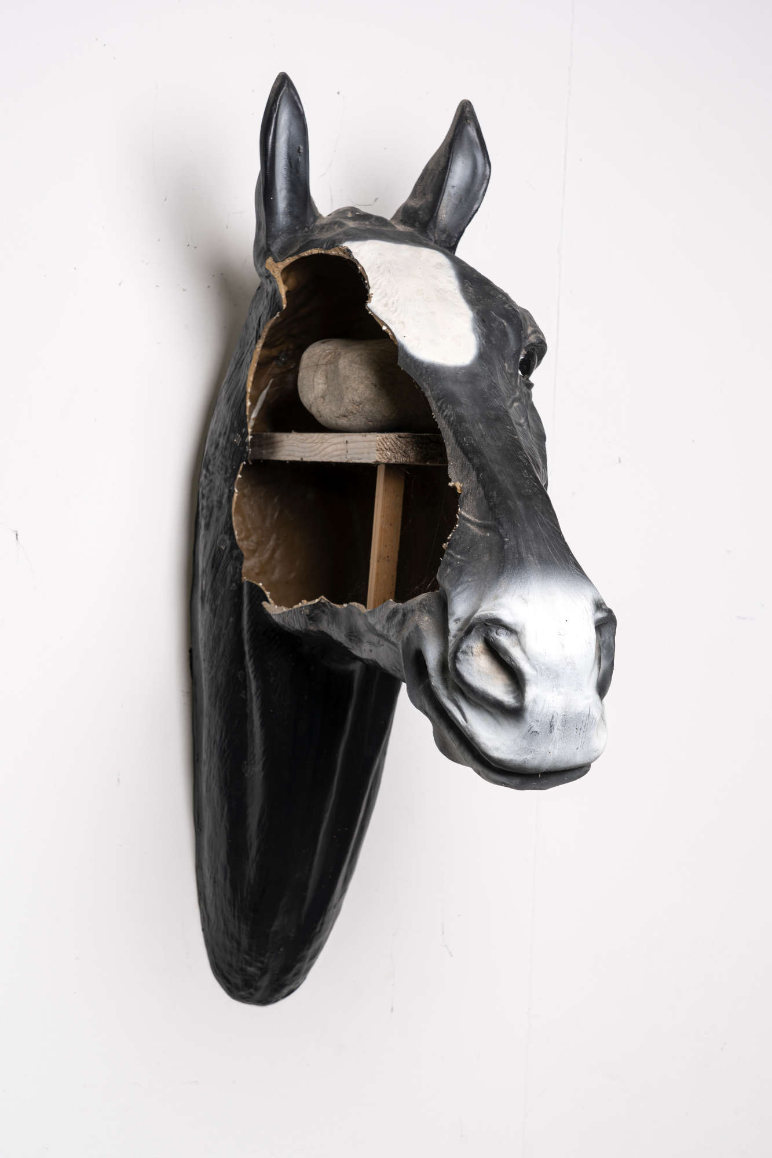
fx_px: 2123
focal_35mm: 66
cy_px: 579
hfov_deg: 20.6
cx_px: 386
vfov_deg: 30.5
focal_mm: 66
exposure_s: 1/2.5
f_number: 9
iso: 100
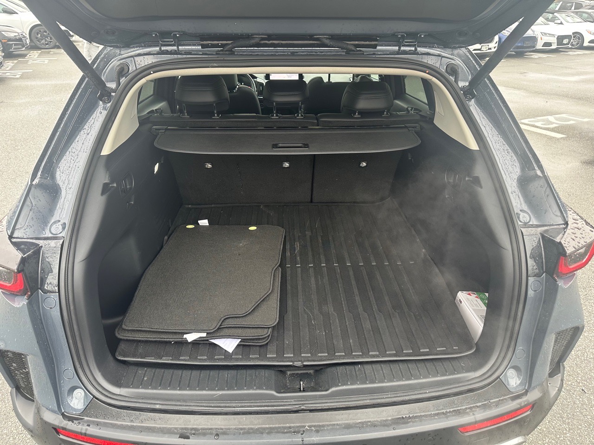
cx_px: 297
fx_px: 412
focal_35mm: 24
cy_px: 222
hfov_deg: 71.6
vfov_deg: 56.8
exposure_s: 1/121
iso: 125
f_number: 1.78
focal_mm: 6.86
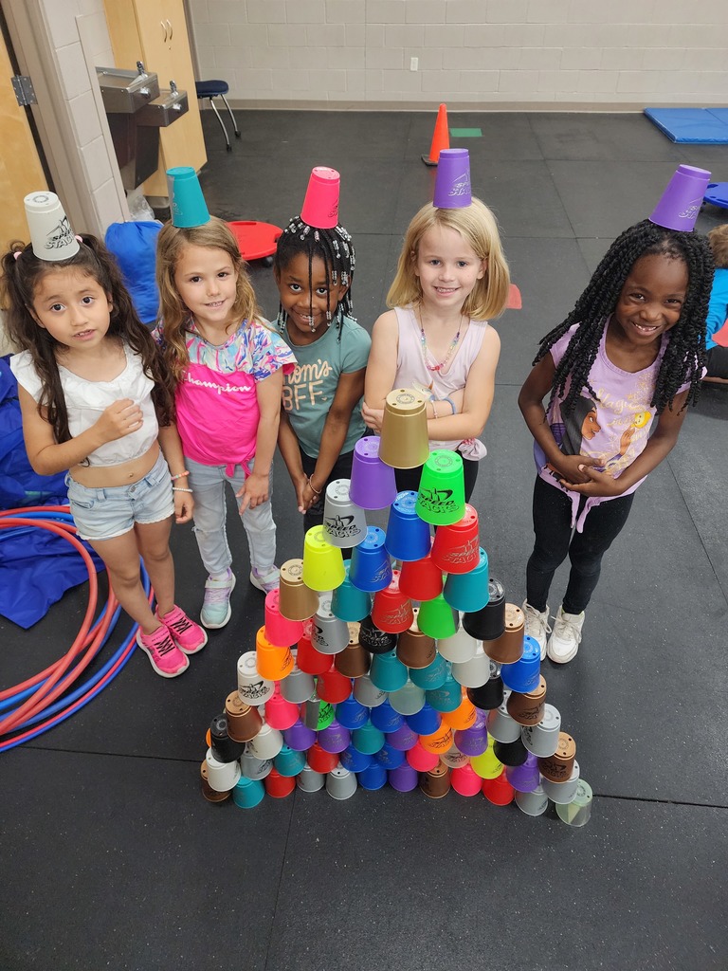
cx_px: 364
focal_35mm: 23
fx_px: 645
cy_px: 486
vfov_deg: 73.9
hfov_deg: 58.9
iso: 320
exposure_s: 1/120
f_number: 1.8
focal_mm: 6.4
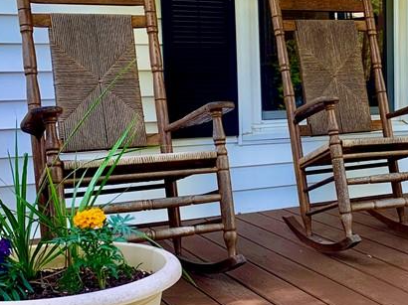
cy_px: 136
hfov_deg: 28.4
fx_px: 766
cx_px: 386
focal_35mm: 65
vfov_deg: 22.6
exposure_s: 1/122
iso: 32
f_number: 1.8
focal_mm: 4.25
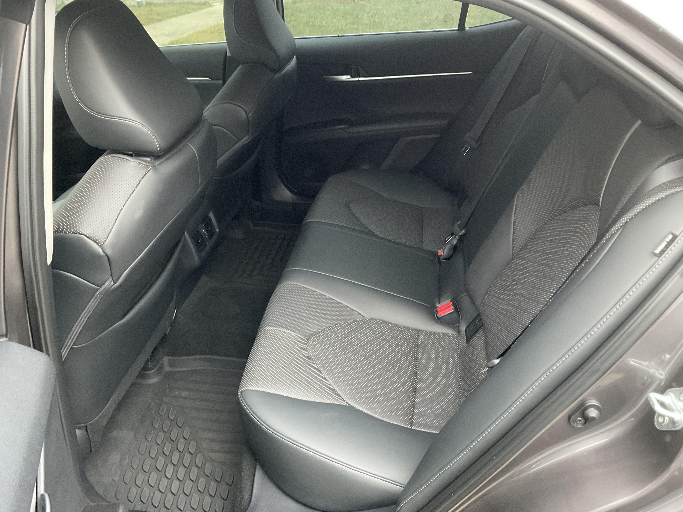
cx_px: 342
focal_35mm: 29
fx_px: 572
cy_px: 256
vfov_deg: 48.2
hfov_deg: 61.7
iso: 250
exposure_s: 1/40
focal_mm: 3
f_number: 1.8
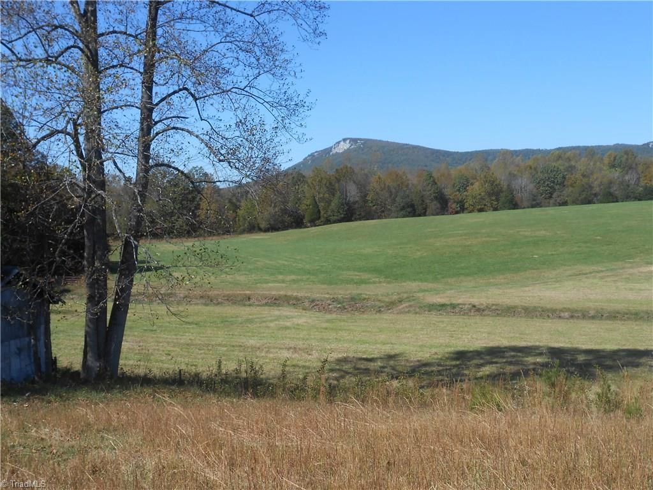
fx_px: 717
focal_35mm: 38
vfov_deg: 37.7
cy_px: 245
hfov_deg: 49.0
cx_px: 326
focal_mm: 6.8
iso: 80
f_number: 4.2
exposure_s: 1/640
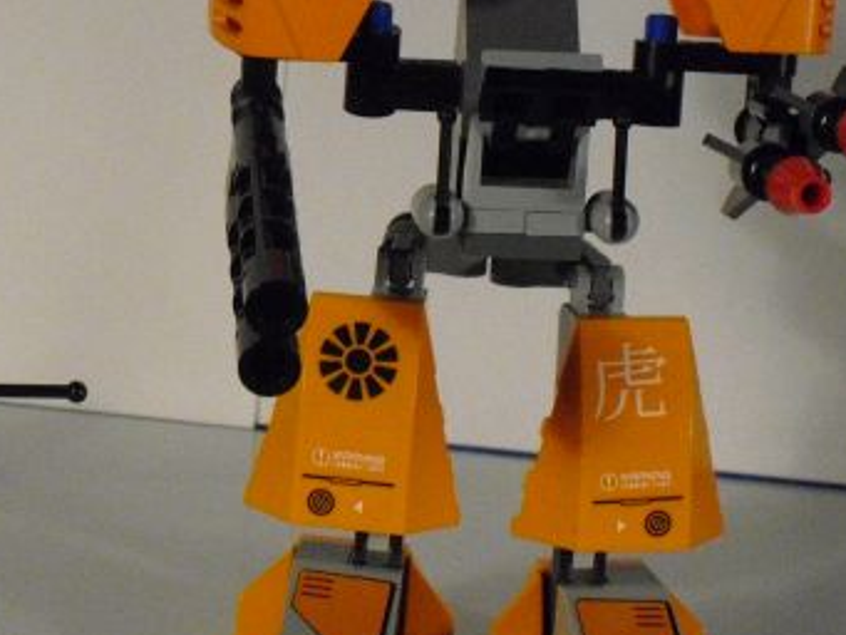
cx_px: 164
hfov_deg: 14.1
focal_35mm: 139
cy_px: 315
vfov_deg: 10.7
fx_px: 3398
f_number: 4.6
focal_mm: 13.1
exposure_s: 1/100
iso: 800
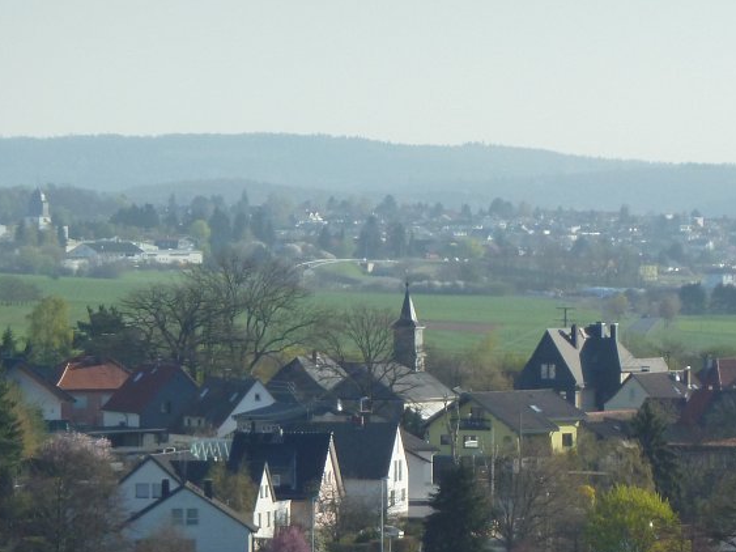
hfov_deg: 4.5
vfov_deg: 3.4
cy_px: 497
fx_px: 9353
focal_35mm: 440
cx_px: 388
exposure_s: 1/640
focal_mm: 39.7
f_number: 4.7
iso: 160
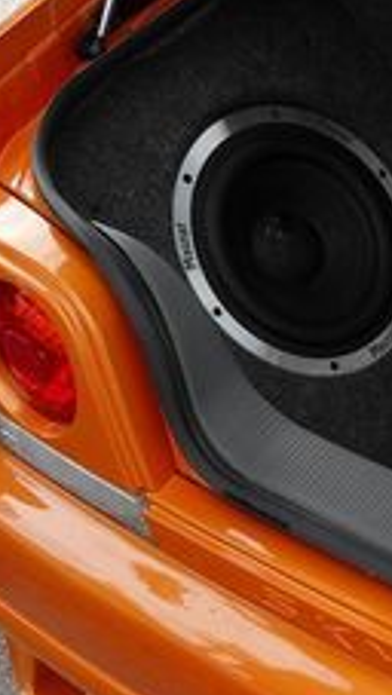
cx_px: 747
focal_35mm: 86
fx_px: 1586
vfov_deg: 24.7
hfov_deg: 12.6
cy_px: 315
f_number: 2.8
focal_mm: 6
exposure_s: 1/350
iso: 80
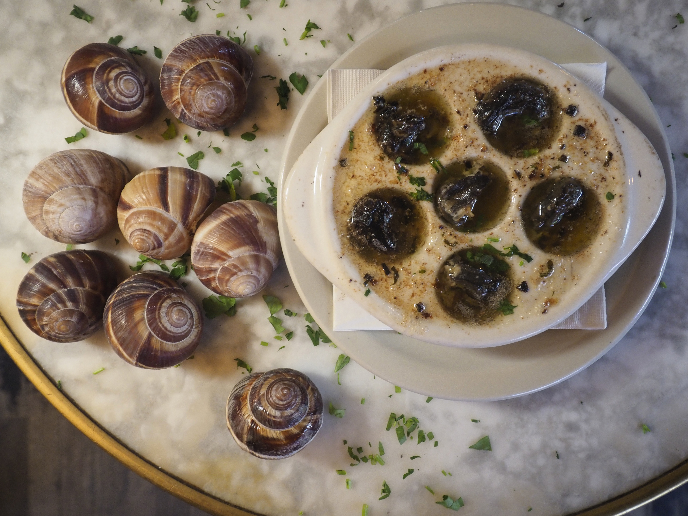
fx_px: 517
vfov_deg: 53.1
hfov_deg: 67.3
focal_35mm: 26
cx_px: 344
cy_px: 258
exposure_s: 1/25
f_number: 5.6
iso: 1000
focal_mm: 13
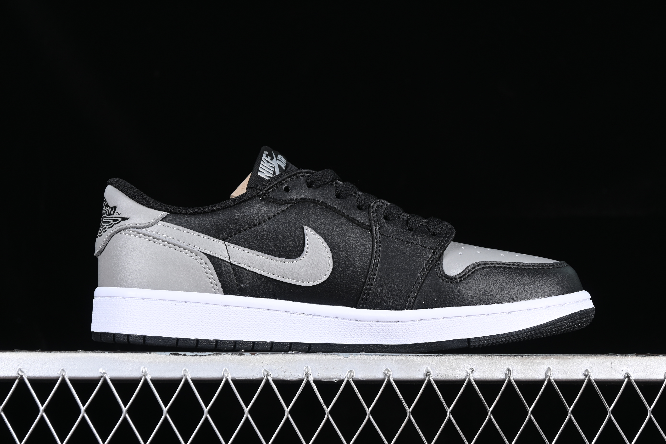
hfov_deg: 27.0
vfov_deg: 18.2
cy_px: 222
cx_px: 333
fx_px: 1387
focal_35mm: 75
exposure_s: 1/60
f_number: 6.3
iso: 160
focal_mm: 50
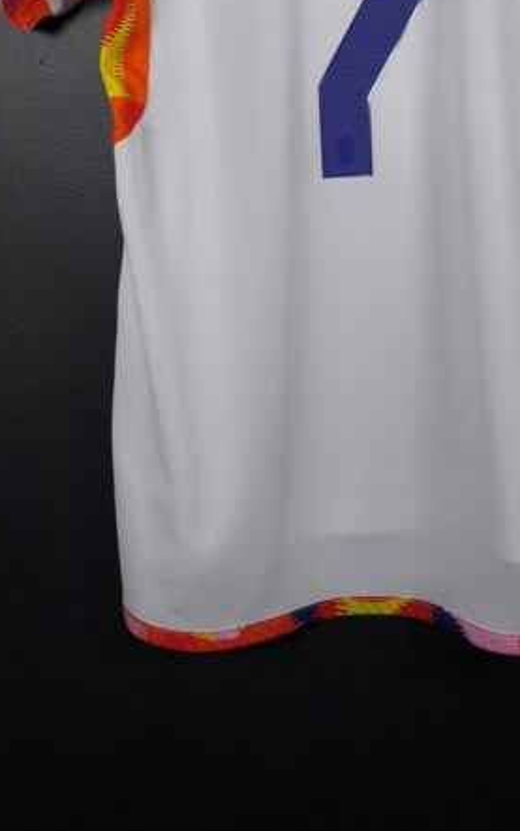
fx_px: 997
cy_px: 124
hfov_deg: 28.8
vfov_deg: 42.4
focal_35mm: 44
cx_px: 392
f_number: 1.6
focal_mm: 6.57
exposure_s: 1/160
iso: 400
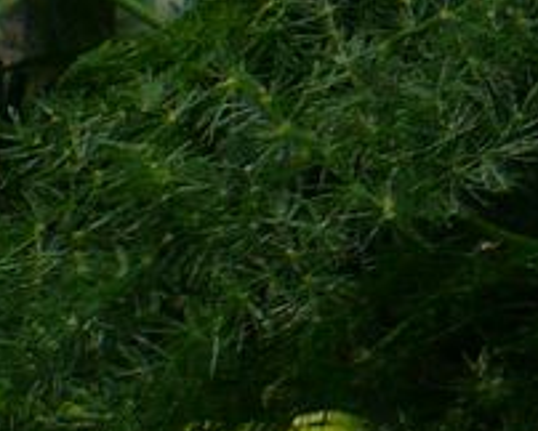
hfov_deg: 7.5
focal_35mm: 203
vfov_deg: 7.3
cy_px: -422
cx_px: 1968
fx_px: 3235
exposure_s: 1/320
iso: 100
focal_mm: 4.6
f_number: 8
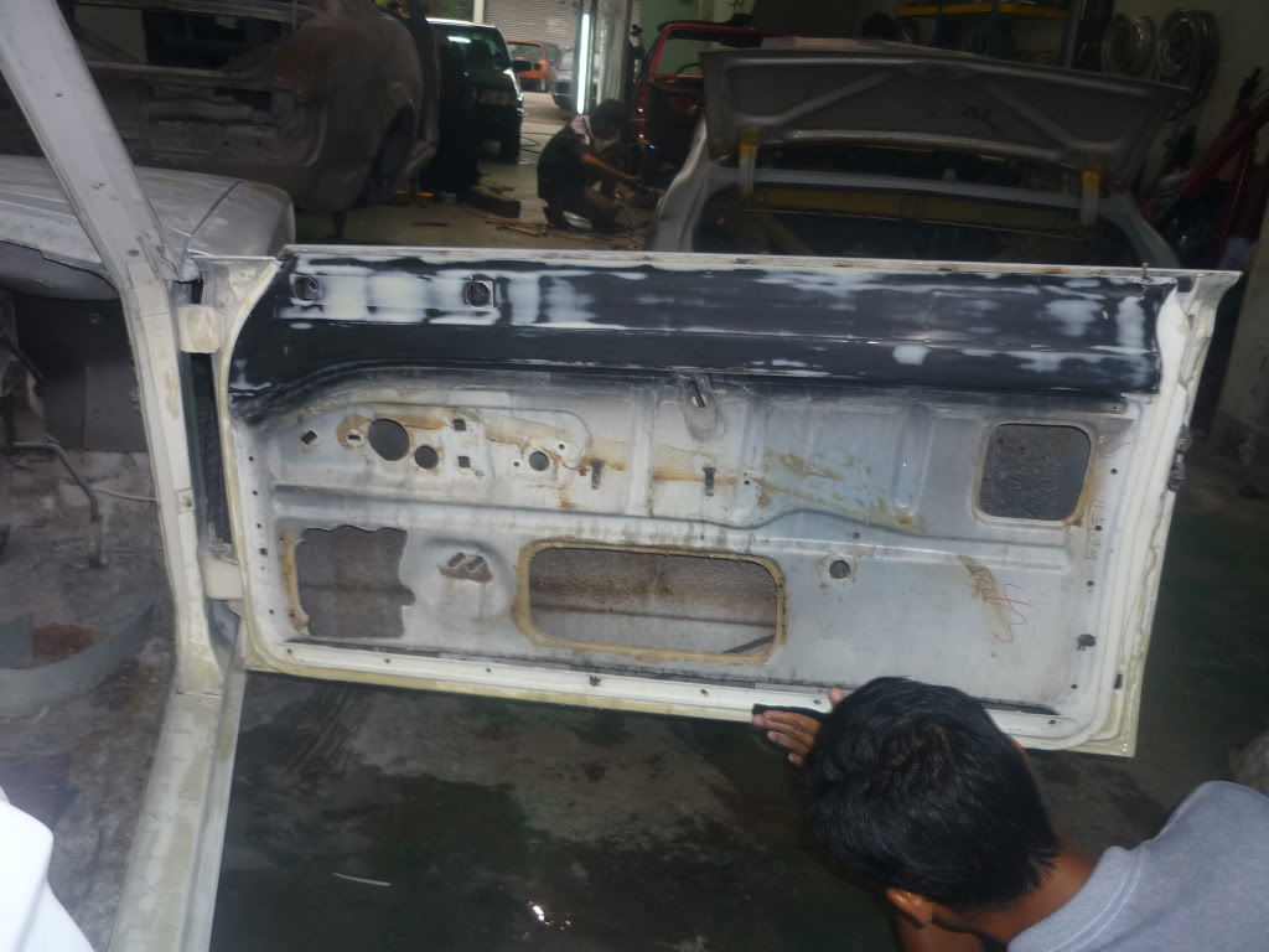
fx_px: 1210
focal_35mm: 33
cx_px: 634
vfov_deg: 42.9
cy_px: 476
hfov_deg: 55.4
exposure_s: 1/30
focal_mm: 5.5
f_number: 2.8
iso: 100
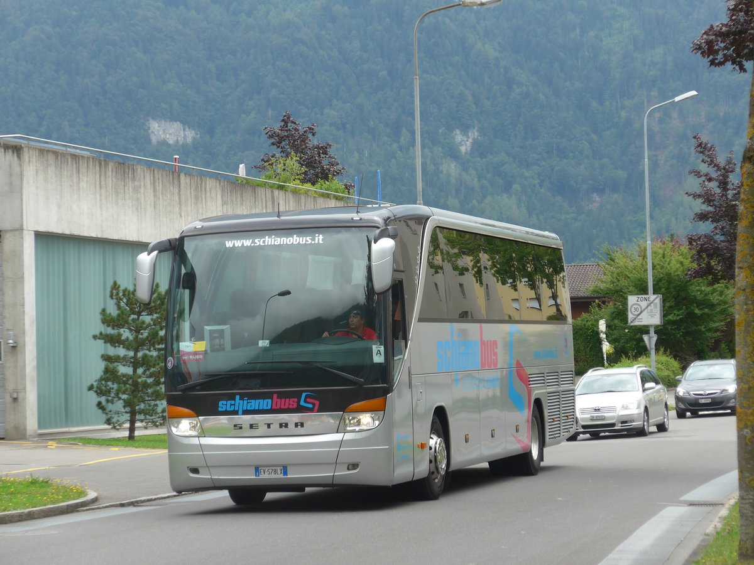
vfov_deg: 12.7
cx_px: 377
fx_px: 2548
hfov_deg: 16.8
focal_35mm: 117
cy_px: 282
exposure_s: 1/200
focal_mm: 22.9
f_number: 5
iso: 80
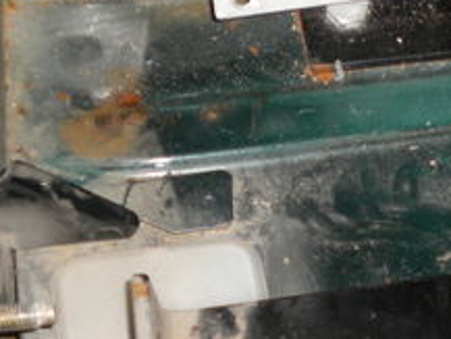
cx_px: 449
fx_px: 1343
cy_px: 291
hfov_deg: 18.6
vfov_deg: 14.3
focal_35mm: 103
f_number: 3.1
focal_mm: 6.3
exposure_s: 1/30
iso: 80
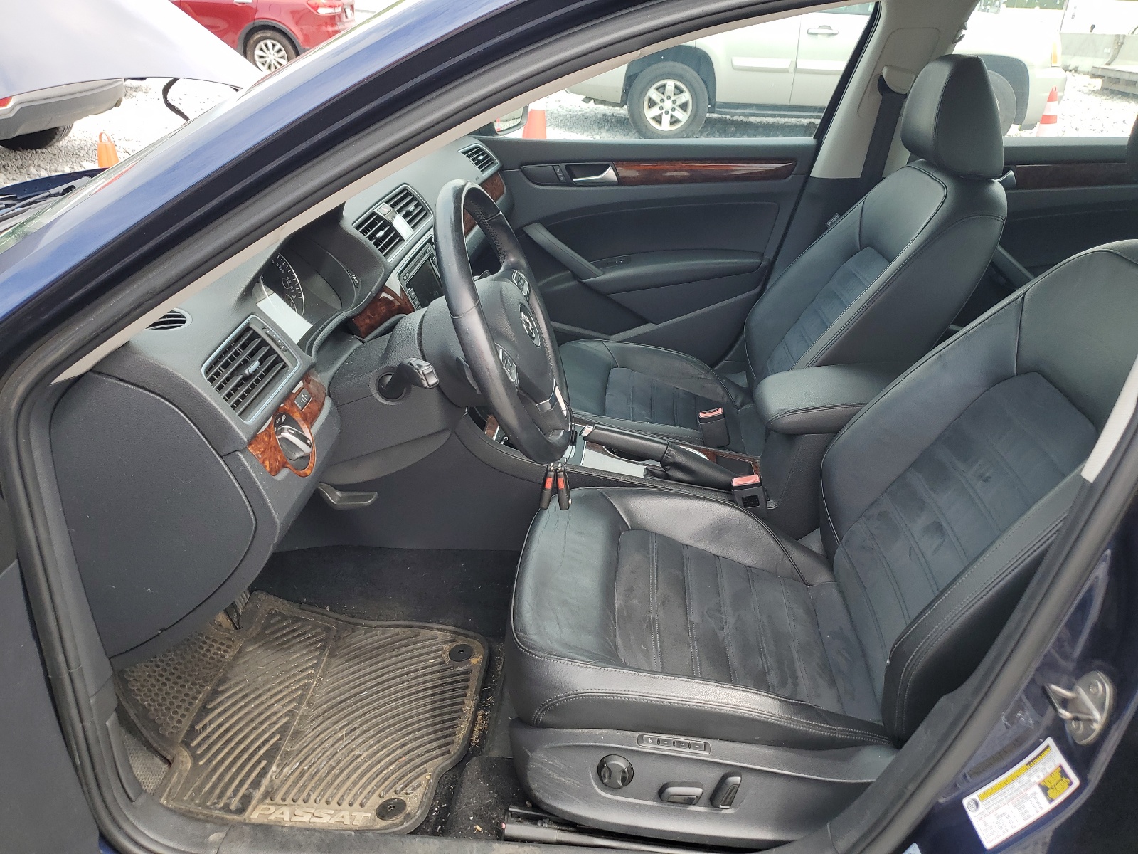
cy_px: 427
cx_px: 569
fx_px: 855
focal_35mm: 26
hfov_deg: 67.3
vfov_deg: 53.1
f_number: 1.5
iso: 50
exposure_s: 1/476
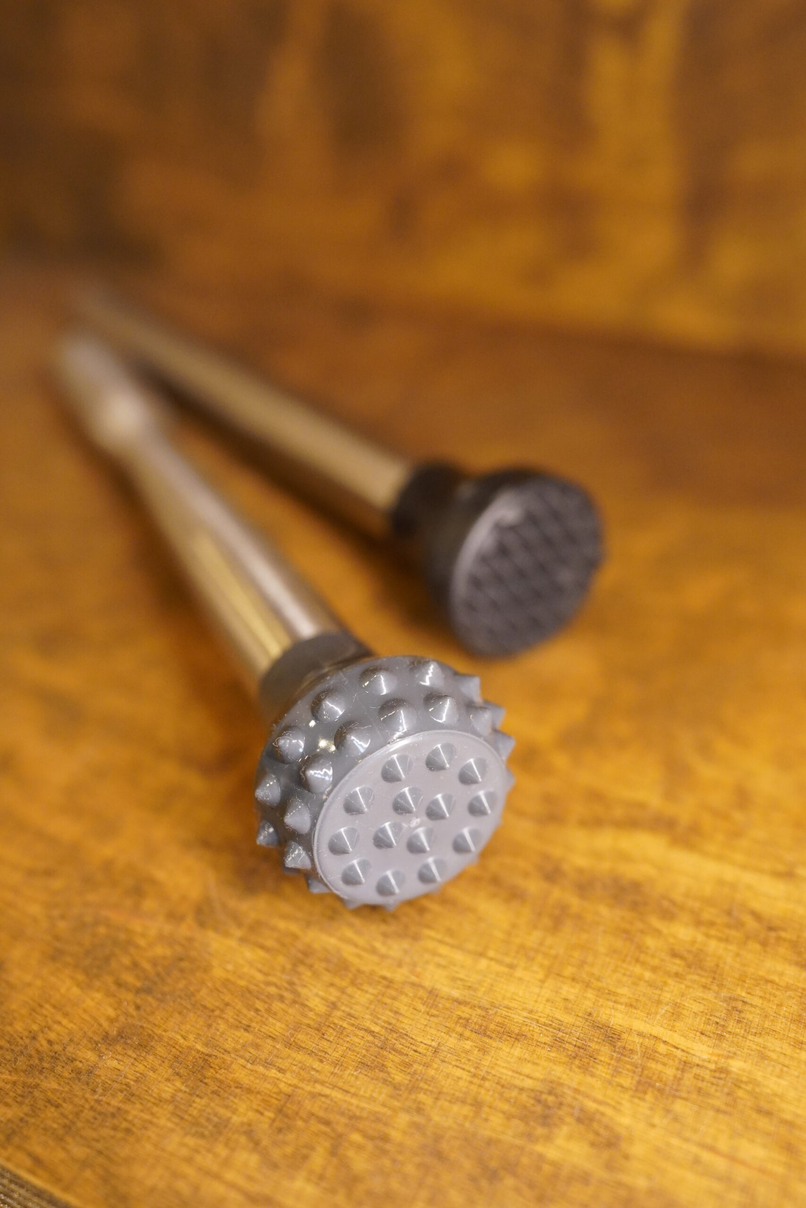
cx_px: 403
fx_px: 1007
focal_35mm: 30
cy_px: 604
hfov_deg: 43.6
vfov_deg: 61.9
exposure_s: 1/160
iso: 1600
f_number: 2
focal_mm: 20
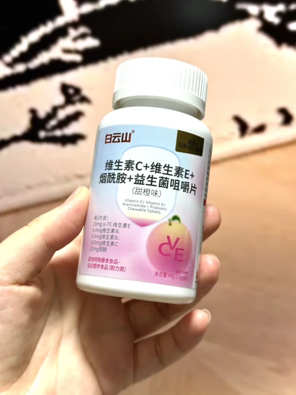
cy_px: 198
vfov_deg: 39.7
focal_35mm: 48
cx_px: 148
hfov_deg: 30.3
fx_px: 547
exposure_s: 1/60
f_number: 1.78
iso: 125
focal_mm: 6.86
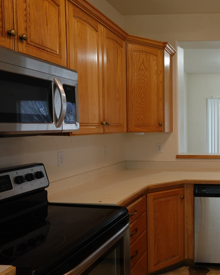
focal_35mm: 31
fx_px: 252
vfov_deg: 57.2
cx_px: 226
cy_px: 142
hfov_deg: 40.5
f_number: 2
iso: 200
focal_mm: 7.6
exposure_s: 1/80
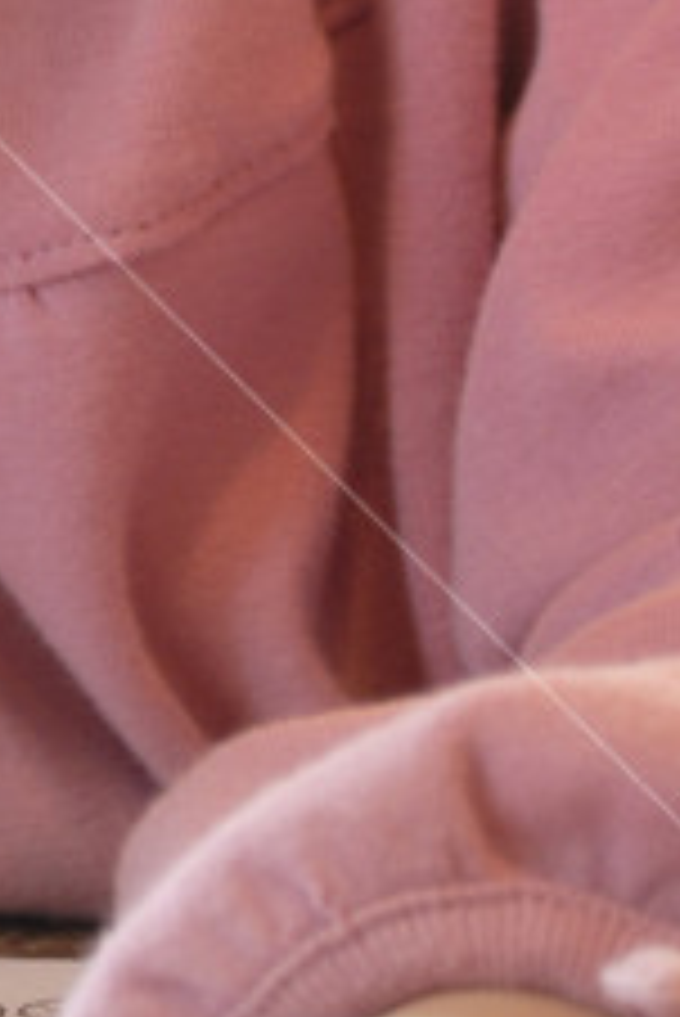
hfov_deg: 4.5
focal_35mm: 305
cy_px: -367
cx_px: -511
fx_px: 8635
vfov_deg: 6.7
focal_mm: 45
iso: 200
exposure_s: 1/13
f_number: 5.6
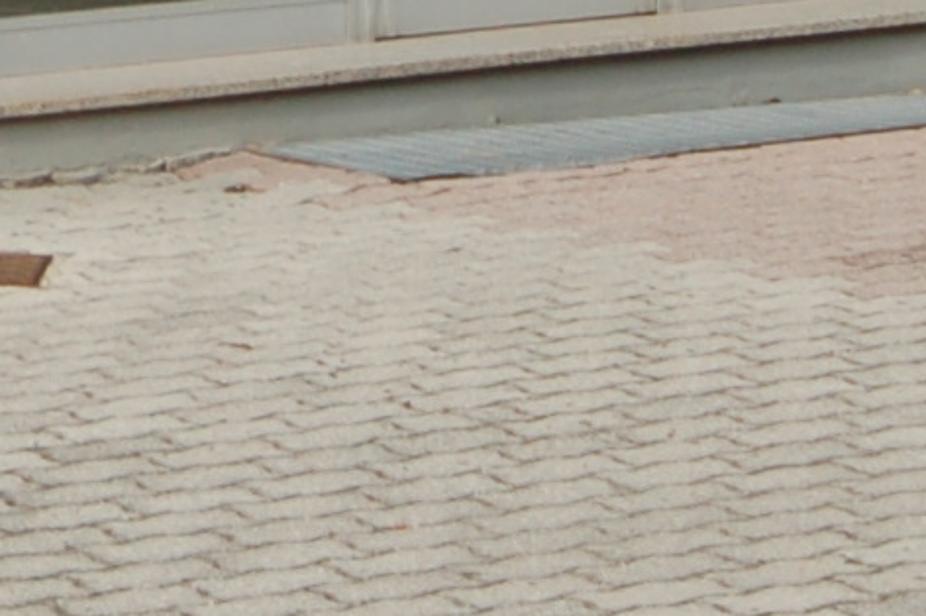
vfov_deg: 7.0
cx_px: -708
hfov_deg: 10.2
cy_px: -447
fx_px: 4909
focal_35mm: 191
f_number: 5.6
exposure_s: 1/500
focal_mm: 20
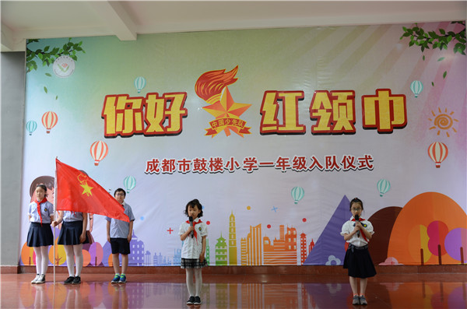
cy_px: 154
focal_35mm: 38
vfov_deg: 35.3
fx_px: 485
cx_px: 234
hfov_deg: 51.4
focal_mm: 25
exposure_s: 1/50
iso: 100
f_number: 4
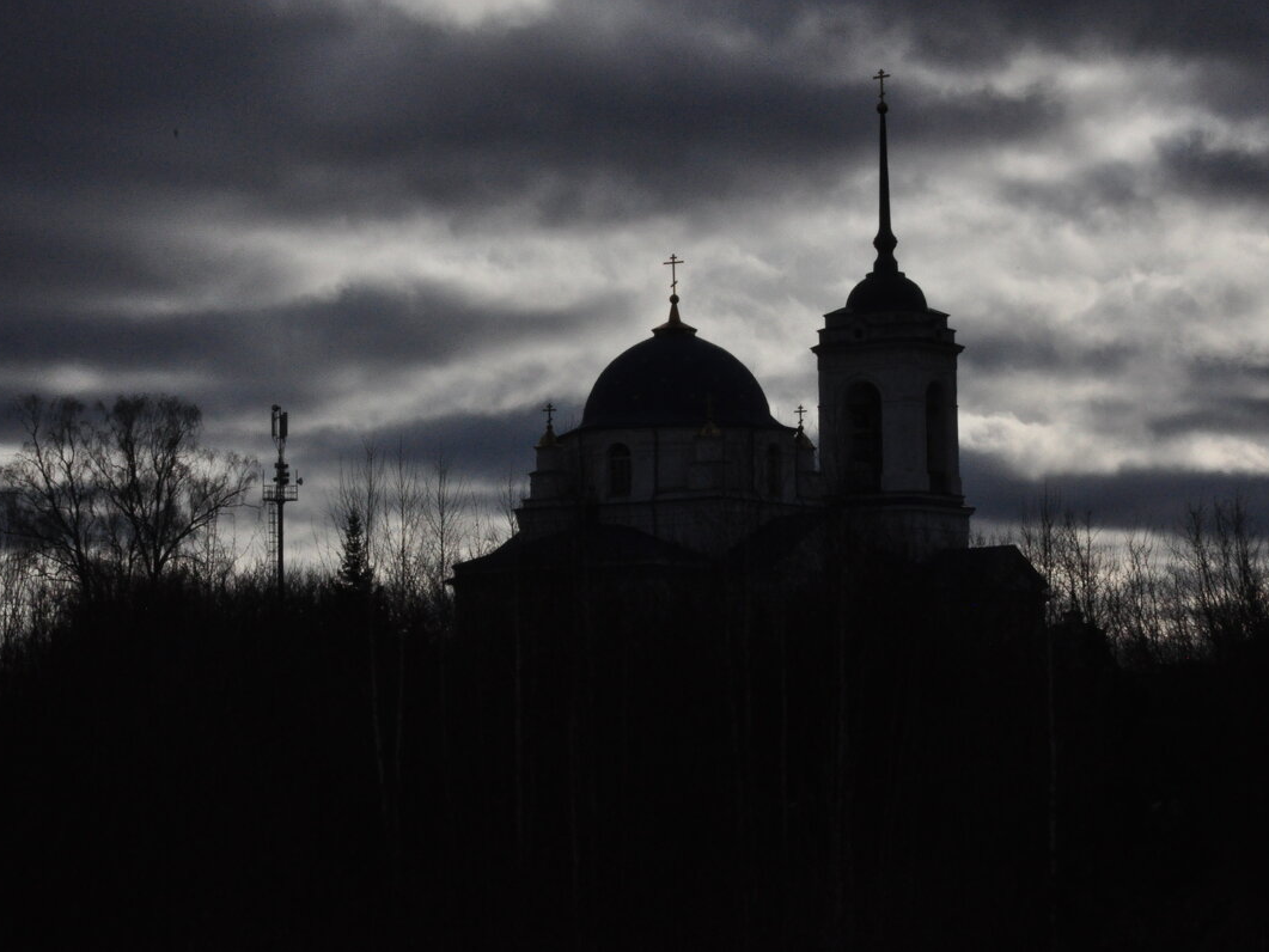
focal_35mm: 139
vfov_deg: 10.7
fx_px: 5079
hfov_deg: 14.2
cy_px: 476
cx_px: 702
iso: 1600
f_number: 36
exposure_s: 1/1000
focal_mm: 85
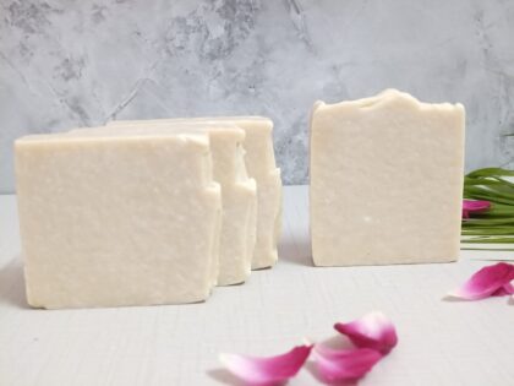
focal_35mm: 47
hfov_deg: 40.4
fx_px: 698
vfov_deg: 30.9
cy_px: 193
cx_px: 257
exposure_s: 1/25
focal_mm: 7.08
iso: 1250
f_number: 4.5
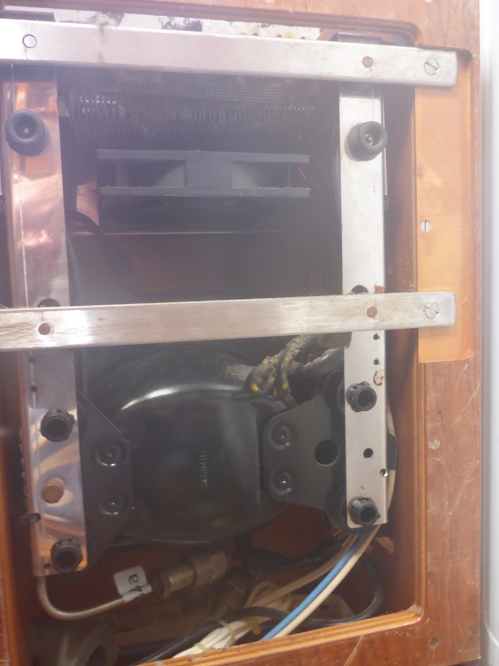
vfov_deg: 63.4
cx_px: 250
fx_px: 538
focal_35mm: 28
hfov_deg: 49.7
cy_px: 333
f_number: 3.3
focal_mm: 4.9
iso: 400
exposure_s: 1/8
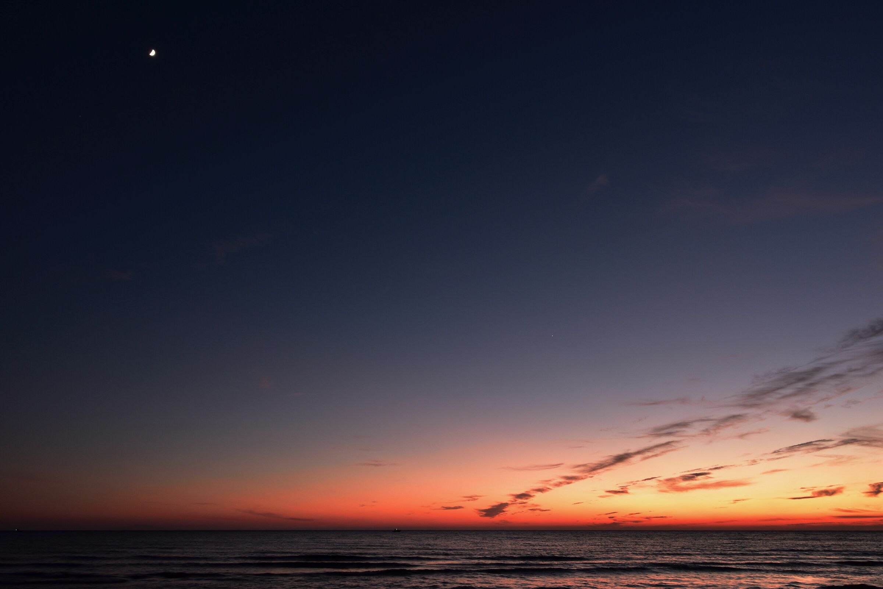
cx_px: 442
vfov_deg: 62.0
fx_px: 491
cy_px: 294
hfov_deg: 84.0
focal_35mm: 20
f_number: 8
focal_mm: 20
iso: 1000
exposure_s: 1/6
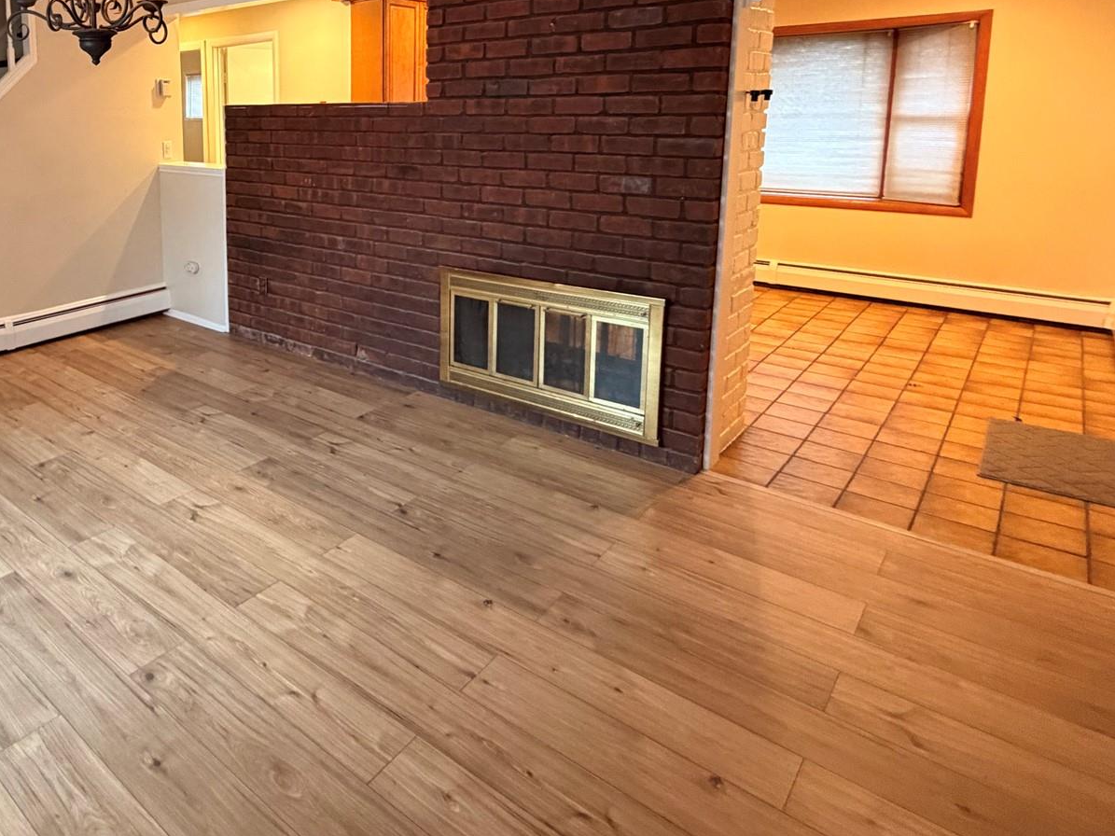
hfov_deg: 66.6
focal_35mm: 24
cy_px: 211
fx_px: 773
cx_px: 265
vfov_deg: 54.2
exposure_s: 1/60
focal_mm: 2.22
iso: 400
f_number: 2.2
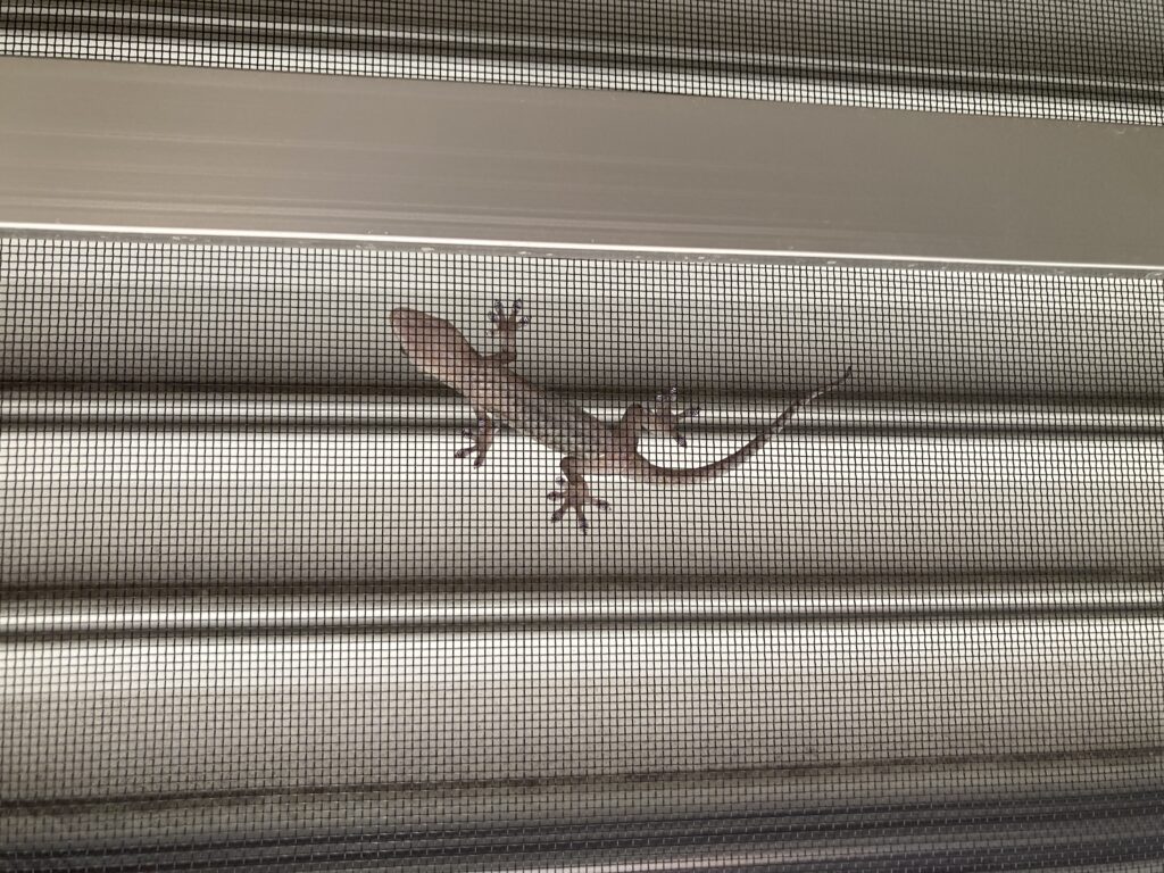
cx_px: 582
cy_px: 436
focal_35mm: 28
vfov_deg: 49.7
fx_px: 942
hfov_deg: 63.4
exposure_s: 1/71
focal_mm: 3.99
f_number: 1.8
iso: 80
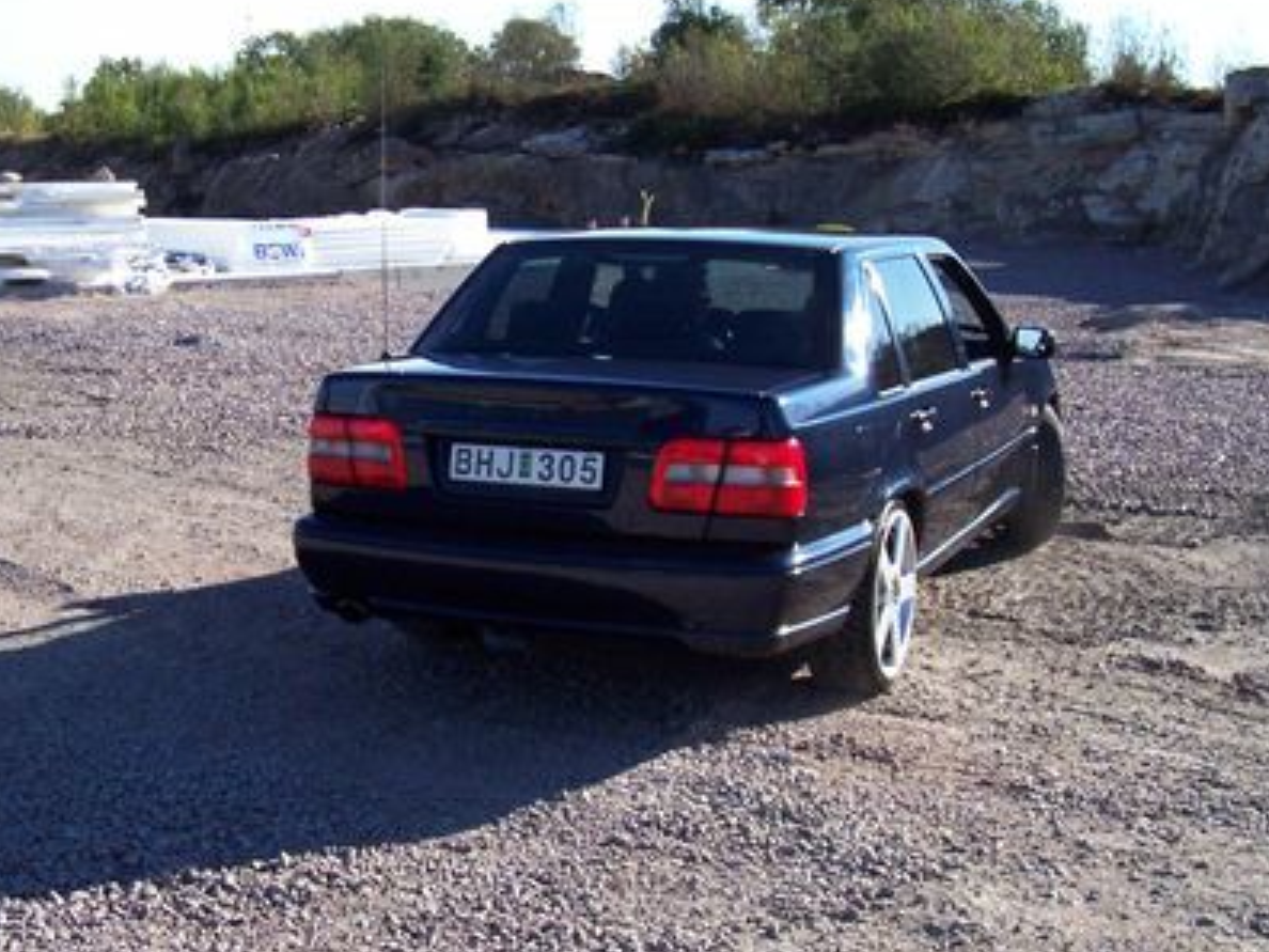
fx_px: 2016
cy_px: 465
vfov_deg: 26.6
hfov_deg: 34.9
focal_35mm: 55
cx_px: 586
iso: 80
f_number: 2.7
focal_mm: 5.6
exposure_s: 1/748
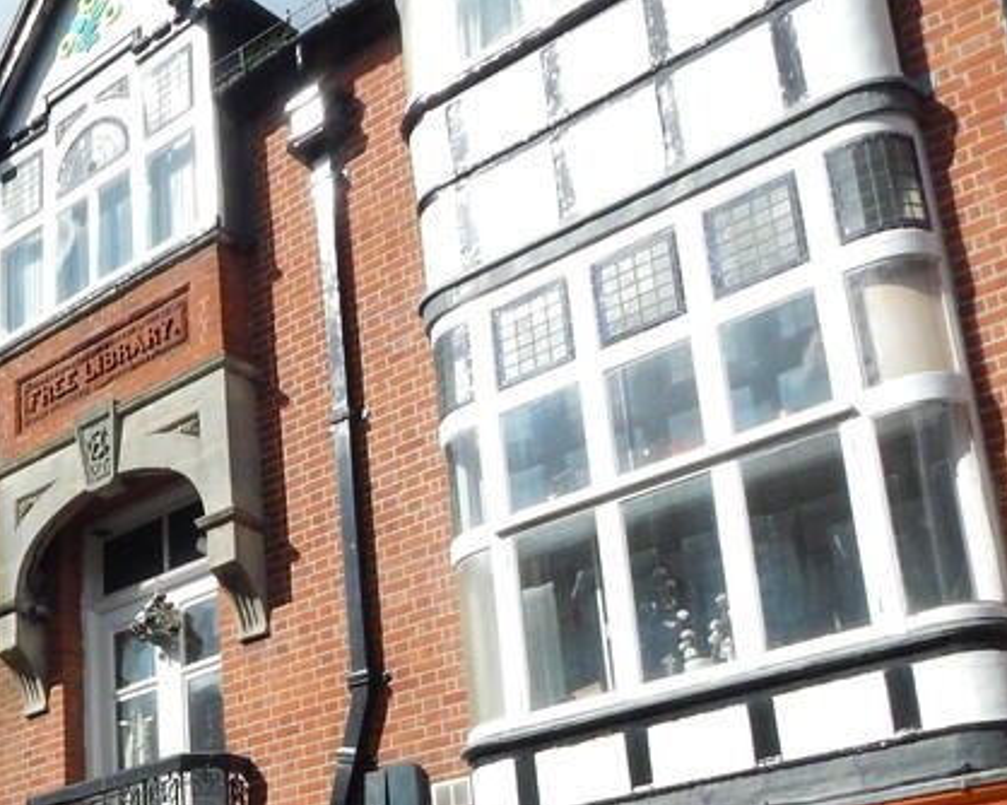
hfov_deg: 31.0
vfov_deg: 26.4
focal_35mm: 55
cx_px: -60
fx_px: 1638
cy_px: 766
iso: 400
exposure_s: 1/1500
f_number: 6
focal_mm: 4
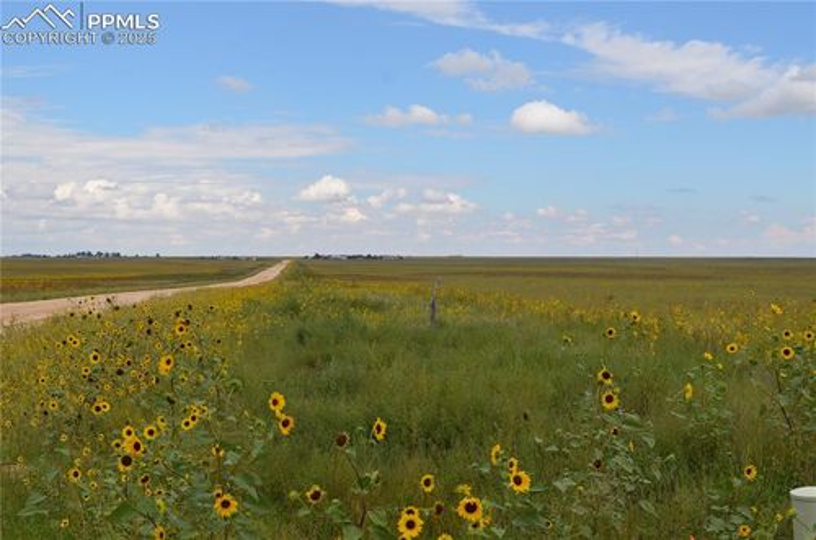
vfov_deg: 23.7
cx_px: 408
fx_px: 1289
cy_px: 270
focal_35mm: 57
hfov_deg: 35.1
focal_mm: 38
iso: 100
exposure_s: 1/250
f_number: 8
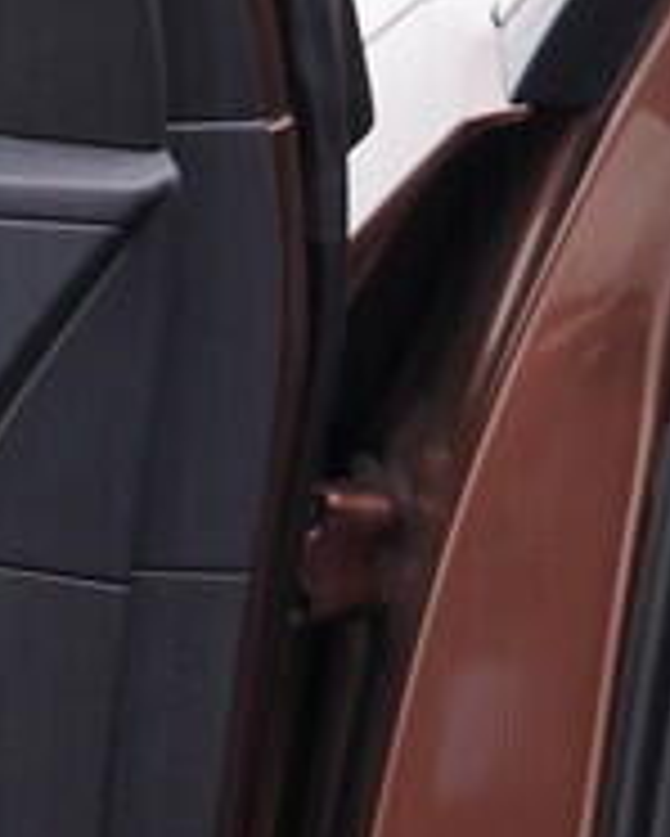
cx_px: -1380
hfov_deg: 7.3
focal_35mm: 186
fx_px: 4607
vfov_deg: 10.2
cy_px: 952
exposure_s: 1/50
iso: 125
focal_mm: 24
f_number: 3.2
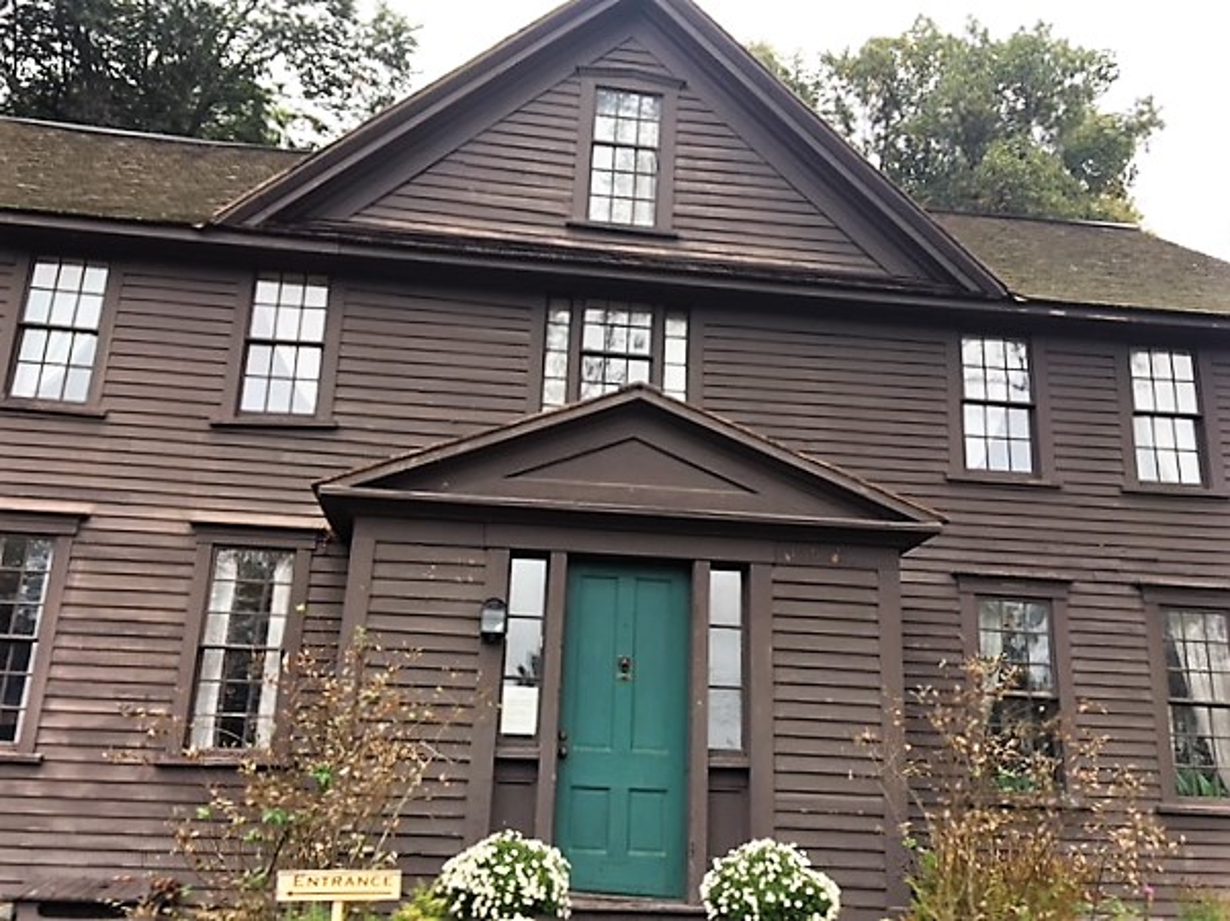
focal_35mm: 29
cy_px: 460
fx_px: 1030
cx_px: 615
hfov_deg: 61.7
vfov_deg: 48.2
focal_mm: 4.15
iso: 25
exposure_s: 1/120
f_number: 2.2
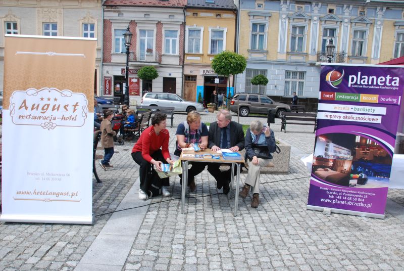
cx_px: 202
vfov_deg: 48.1
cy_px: 136
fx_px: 303
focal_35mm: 27
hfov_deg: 67.3
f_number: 13
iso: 800
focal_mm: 18
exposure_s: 1/640
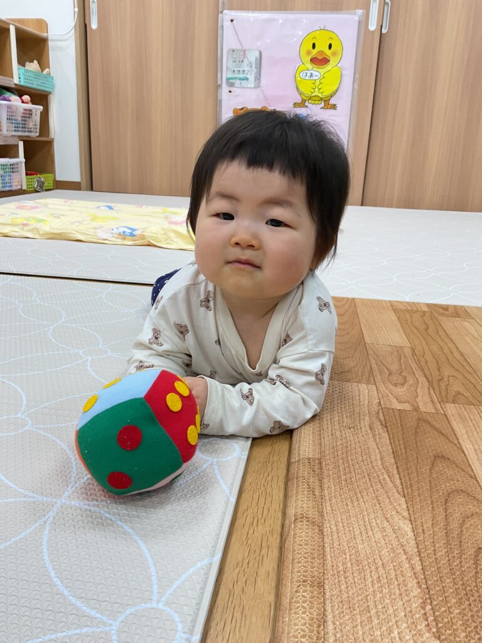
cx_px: 241
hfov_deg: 48.2
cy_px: 322
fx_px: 538
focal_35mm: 29
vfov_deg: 61.7
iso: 50
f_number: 1.8
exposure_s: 1/120
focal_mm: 3
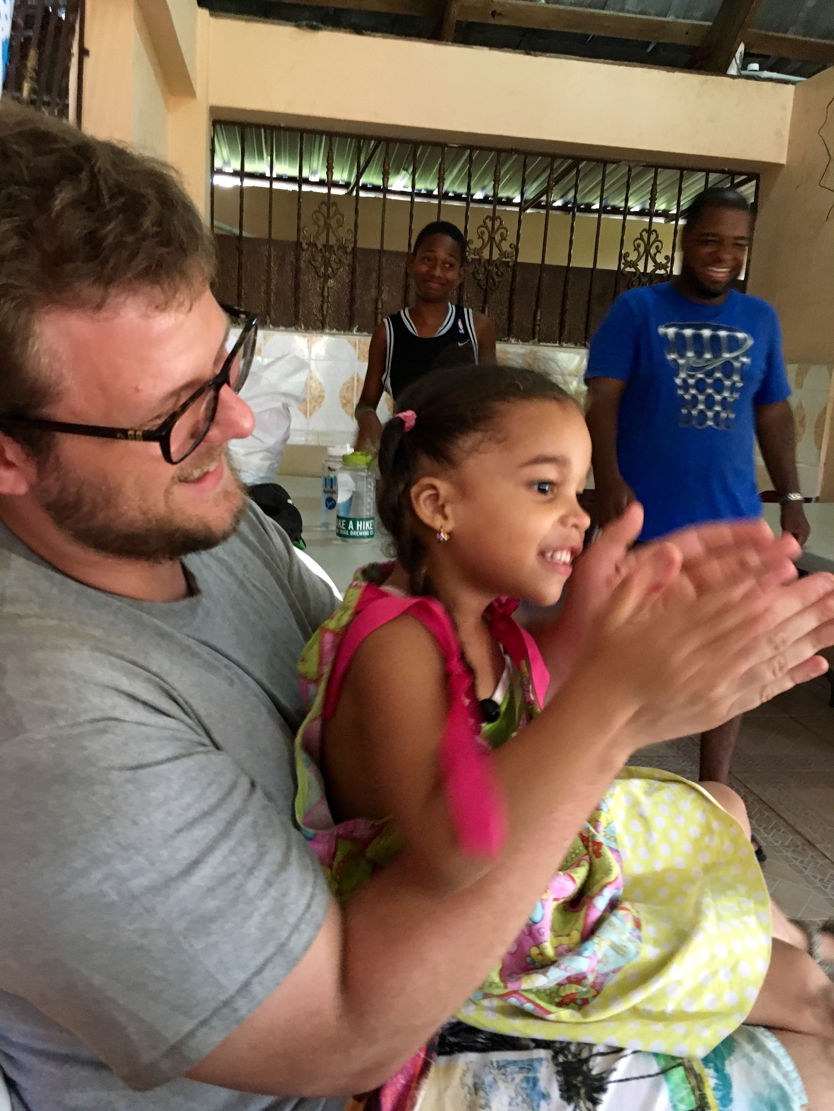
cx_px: 417
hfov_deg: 48.2
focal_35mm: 29
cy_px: 556
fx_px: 932
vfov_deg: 61.7
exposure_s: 1/15
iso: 200
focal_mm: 4.15
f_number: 2.2
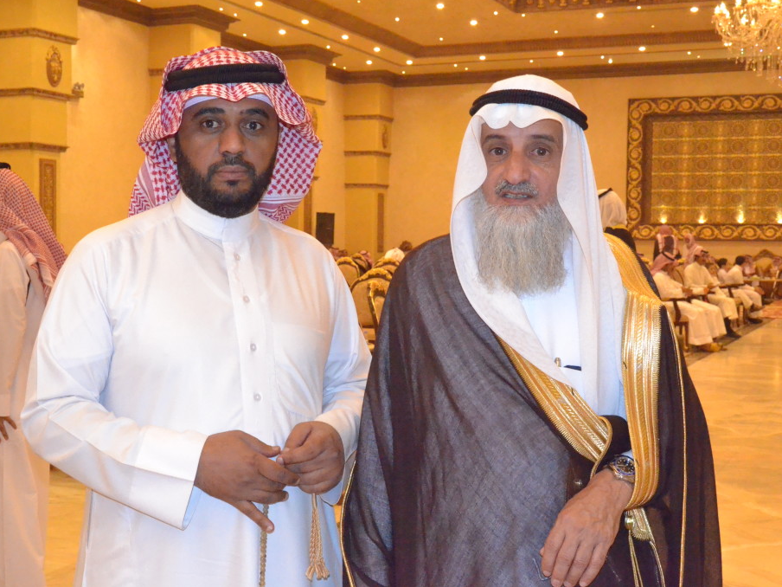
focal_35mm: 49
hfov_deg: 38.9
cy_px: 292
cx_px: 392
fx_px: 1107
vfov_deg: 29.7
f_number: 10
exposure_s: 1/125
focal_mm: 30
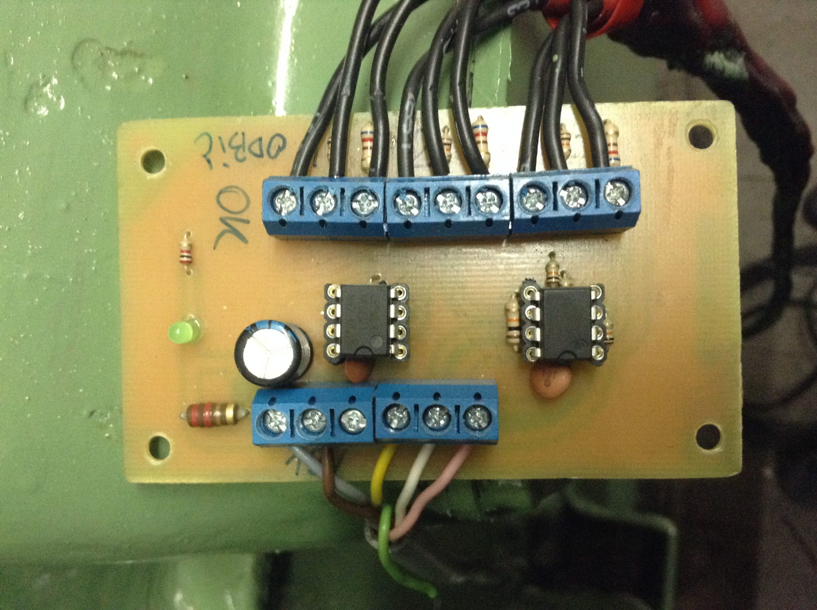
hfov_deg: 55.4
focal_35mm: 33
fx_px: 778
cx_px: 408
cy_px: 305
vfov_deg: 42.8
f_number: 2.4
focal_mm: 3.3
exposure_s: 1/15
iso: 320
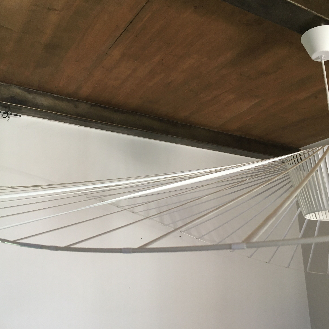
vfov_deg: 47.2
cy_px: 167
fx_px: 376
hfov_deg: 47.2
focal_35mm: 35
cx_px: 163
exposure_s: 1/33
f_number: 2.2
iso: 125
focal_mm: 4.15
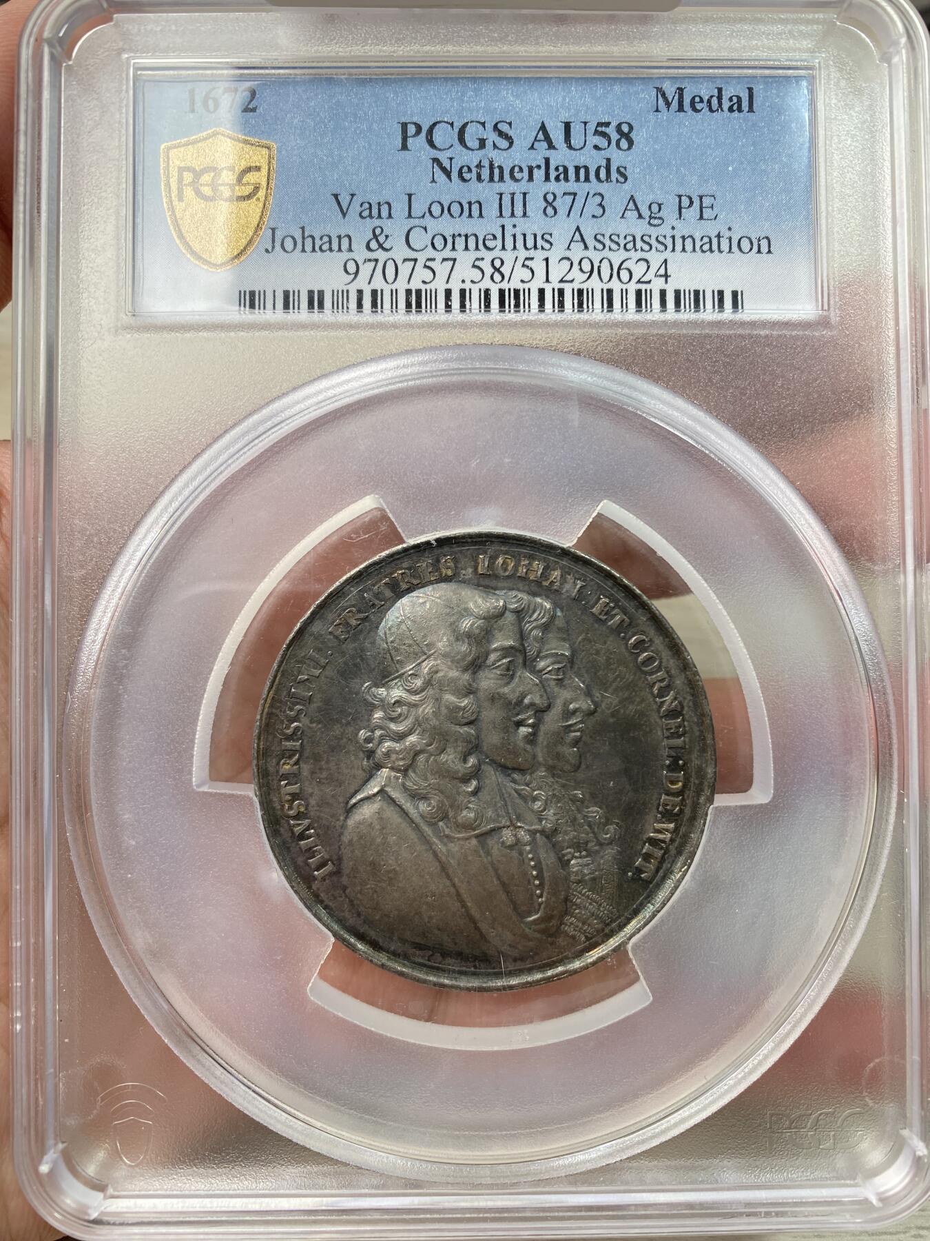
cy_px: 620
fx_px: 896
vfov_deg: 69.4
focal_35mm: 25
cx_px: 465
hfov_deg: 54.9
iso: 32
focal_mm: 4.25
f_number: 1.8
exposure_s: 1/121
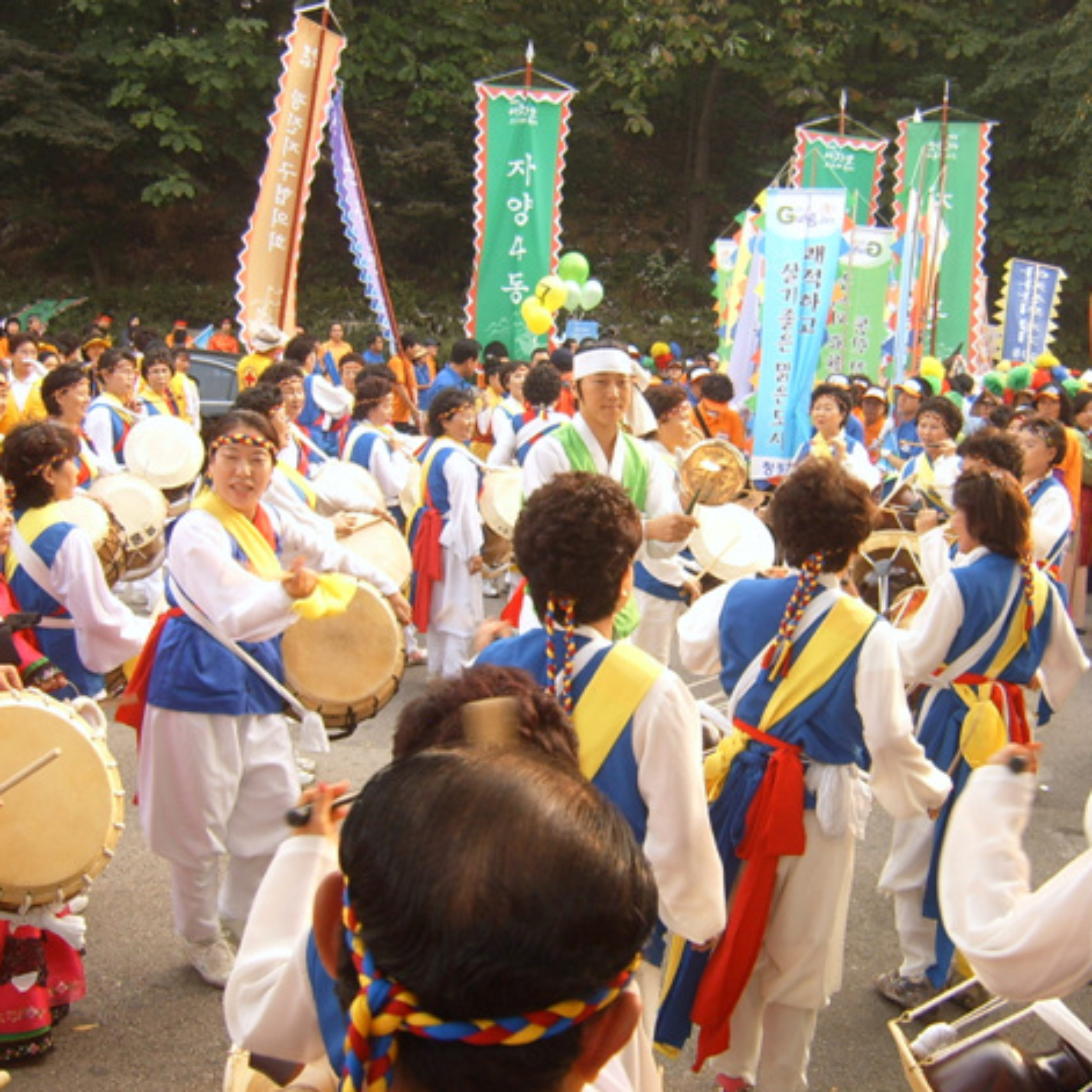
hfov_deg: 40.0
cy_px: 545
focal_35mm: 42
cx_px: 589
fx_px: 1499
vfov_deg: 40.0
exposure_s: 1/125
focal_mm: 5.8
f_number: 2.8
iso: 50
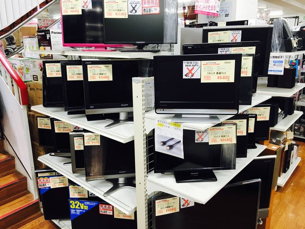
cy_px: 114
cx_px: 152
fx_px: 256
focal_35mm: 29
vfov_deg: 48.2
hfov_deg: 61.7
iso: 40
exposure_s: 1/30
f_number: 2.2
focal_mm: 4.15
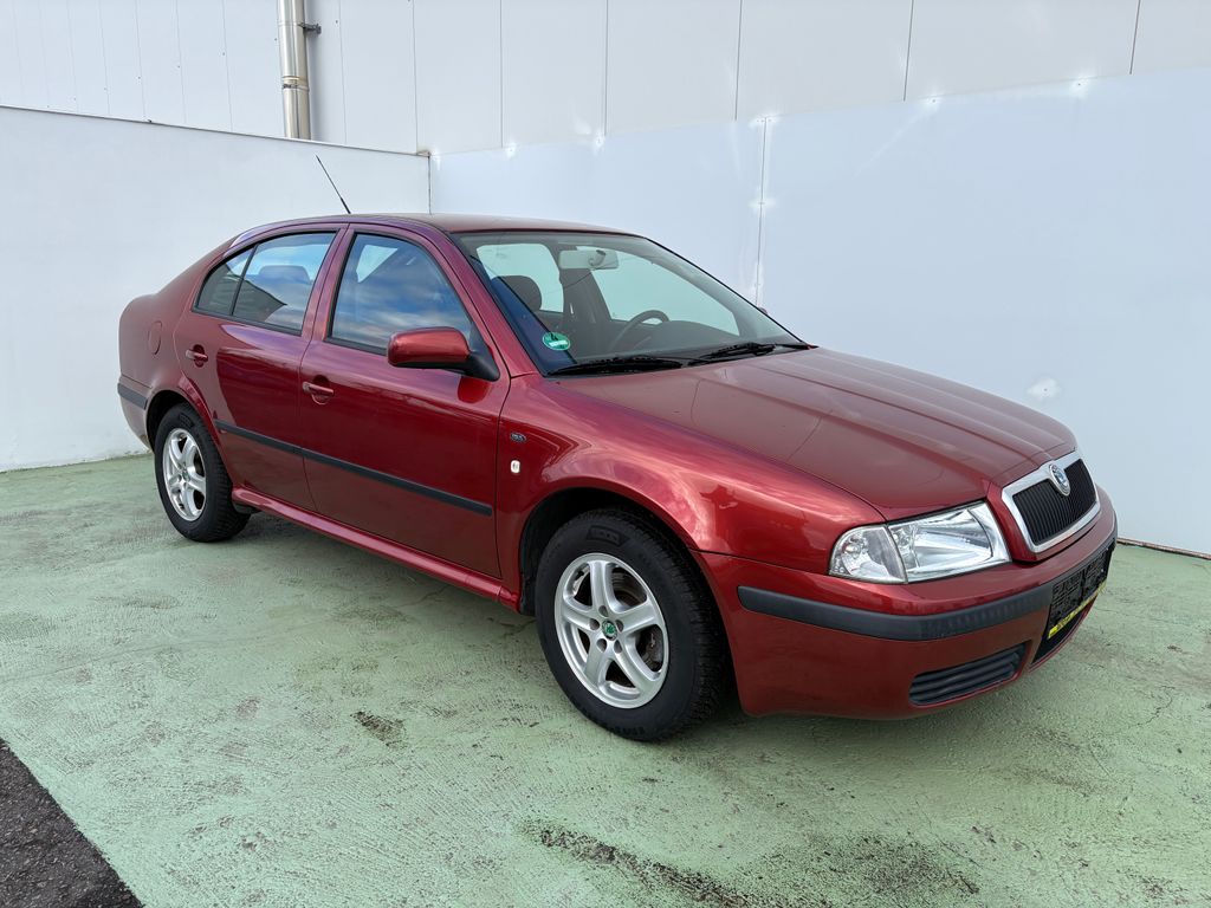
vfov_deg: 53.1
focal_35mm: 26
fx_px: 910
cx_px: 606
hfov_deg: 67.3
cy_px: 454
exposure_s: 1/708
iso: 50
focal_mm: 5.96
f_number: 1.6
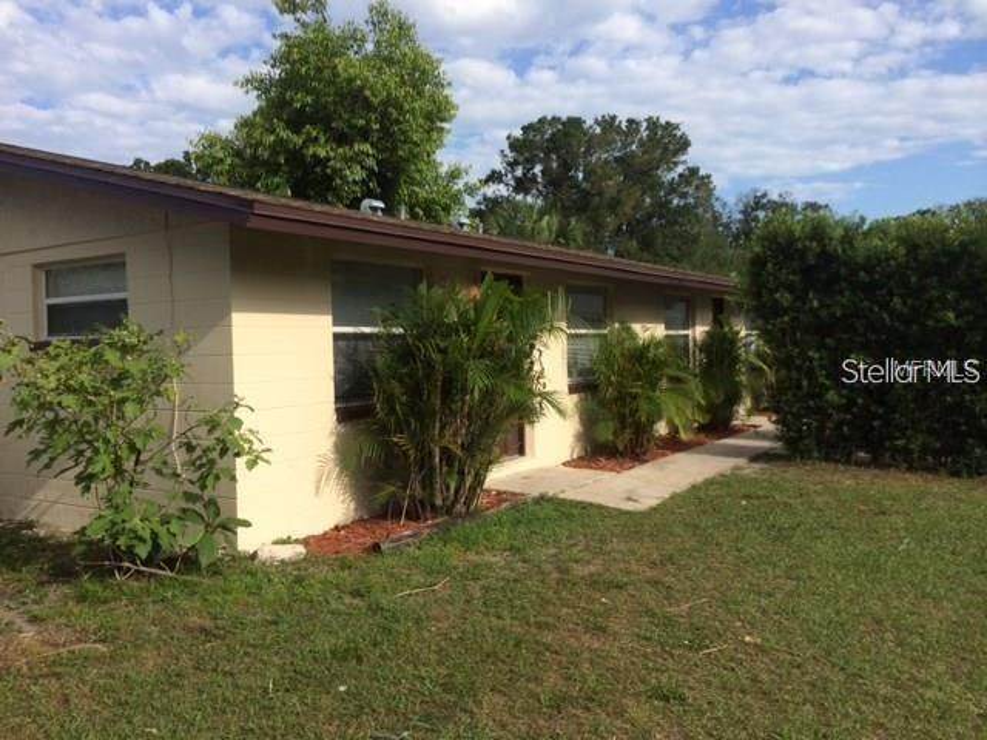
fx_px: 855
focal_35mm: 30
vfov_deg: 46.8
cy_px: 370
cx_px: 494
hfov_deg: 60.0
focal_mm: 4.12
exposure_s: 1/1953
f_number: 2.2
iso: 40
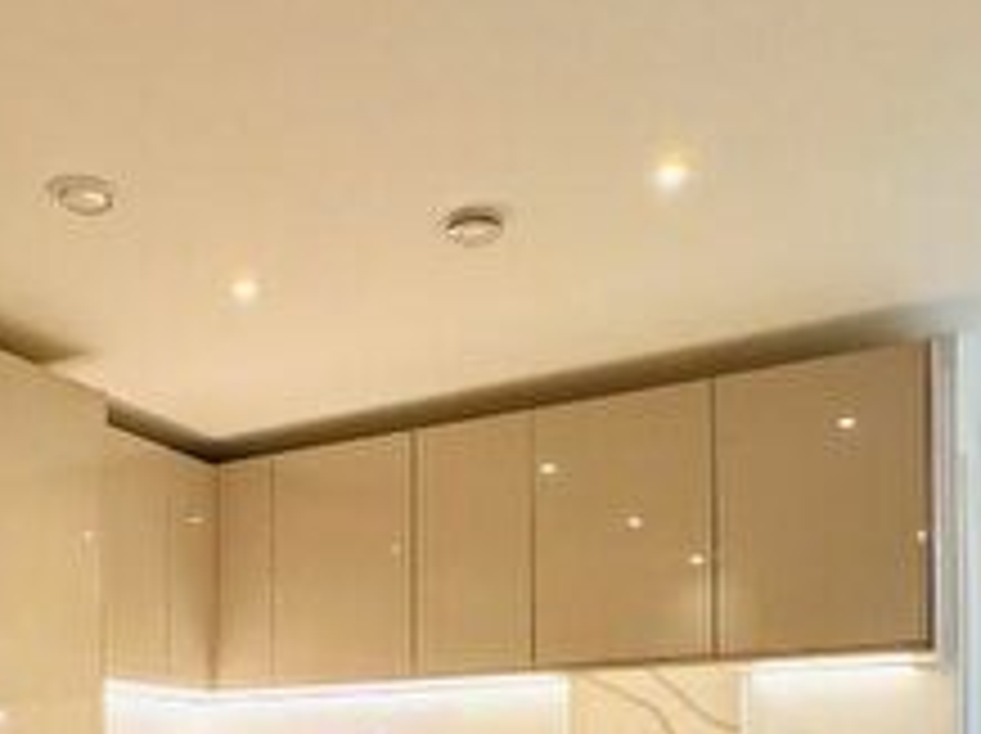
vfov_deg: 29.4
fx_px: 1274
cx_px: 310
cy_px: 777
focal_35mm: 45
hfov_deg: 41.5
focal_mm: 2.22
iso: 160
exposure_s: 1/100
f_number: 2.2
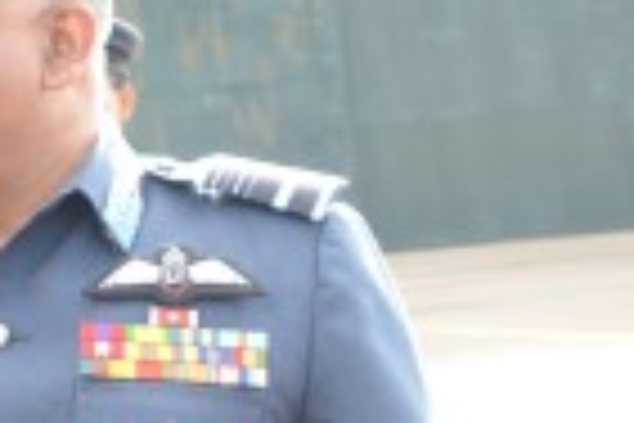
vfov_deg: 11.5
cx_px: -308
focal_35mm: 119
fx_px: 2096
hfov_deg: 15.8
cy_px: 252
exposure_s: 1/250
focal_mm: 28
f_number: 7.1
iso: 800
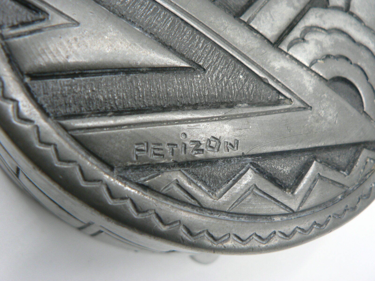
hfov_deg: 51.4
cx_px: 188
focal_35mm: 36
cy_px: 140
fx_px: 390
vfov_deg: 39.7
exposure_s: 1/40
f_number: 2.8
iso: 80
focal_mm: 6
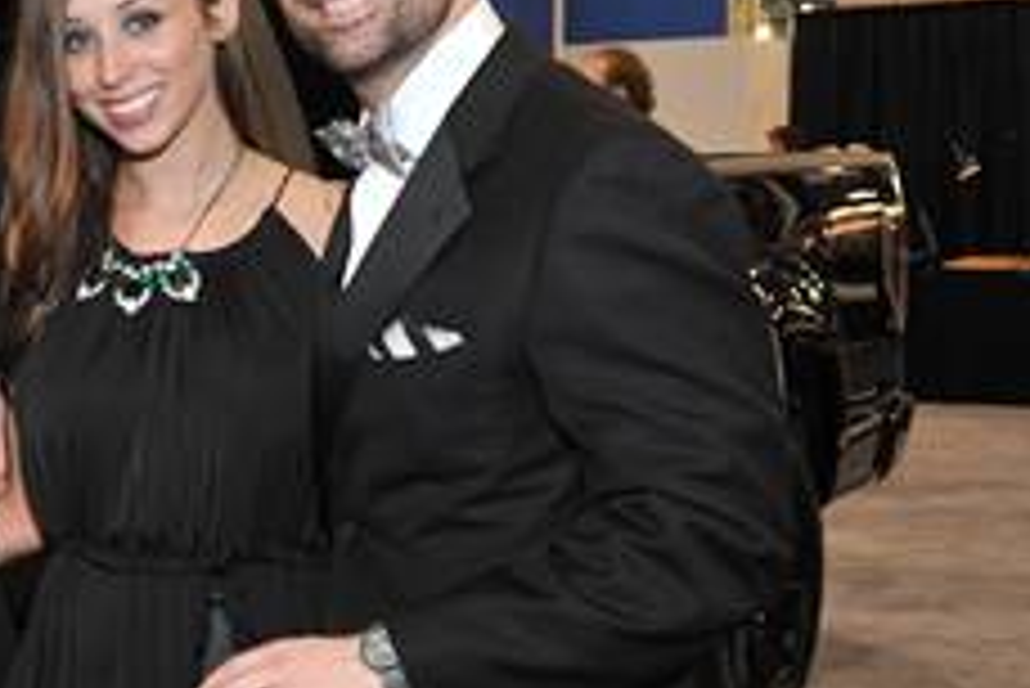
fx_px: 2405
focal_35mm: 84
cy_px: 409
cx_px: -157
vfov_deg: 16.3
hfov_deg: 22.5
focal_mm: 35
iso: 1250
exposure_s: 1/125
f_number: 5.6
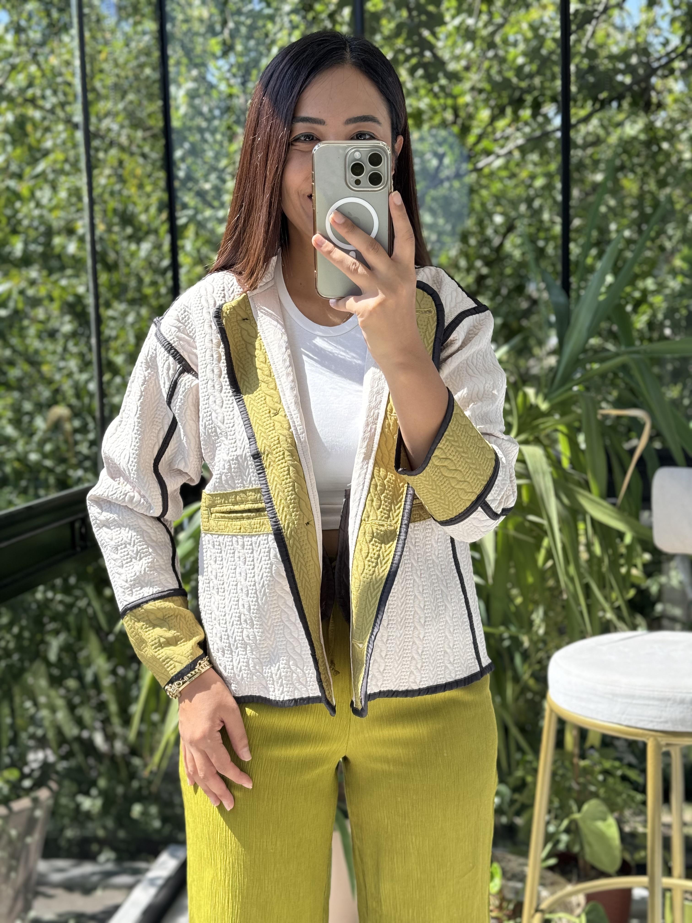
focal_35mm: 48
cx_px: 346
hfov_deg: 30.3
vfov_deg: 39.7
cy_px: 462
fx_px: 1279
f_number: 1.78
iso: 64
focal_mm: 6.76
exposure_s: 1/397
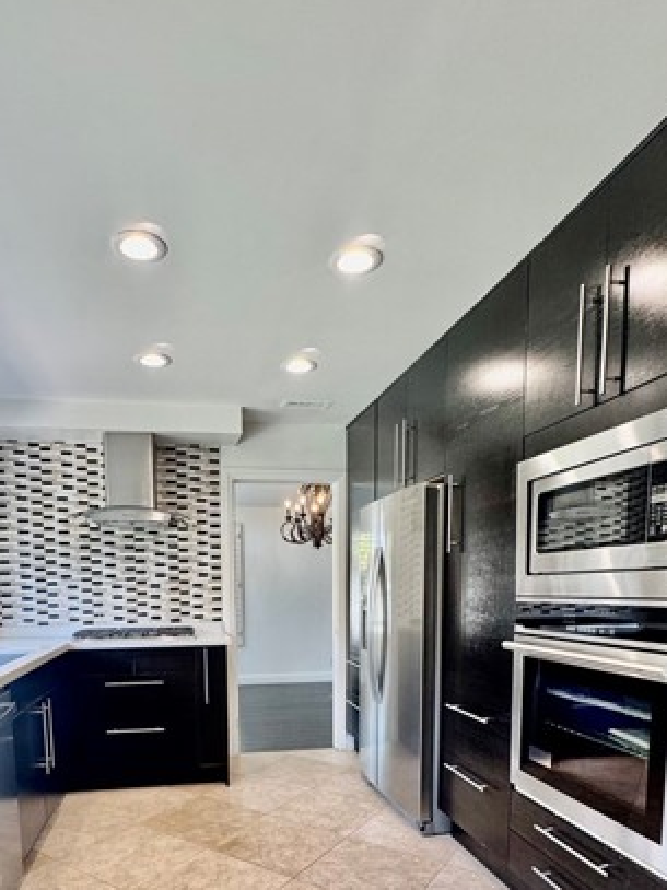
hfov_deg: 60.5
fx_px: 566
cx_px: 262
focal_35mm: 22
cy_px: 652
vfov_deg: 71.9
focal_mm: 2.22
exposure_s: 1/120
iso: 160
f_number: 2.2
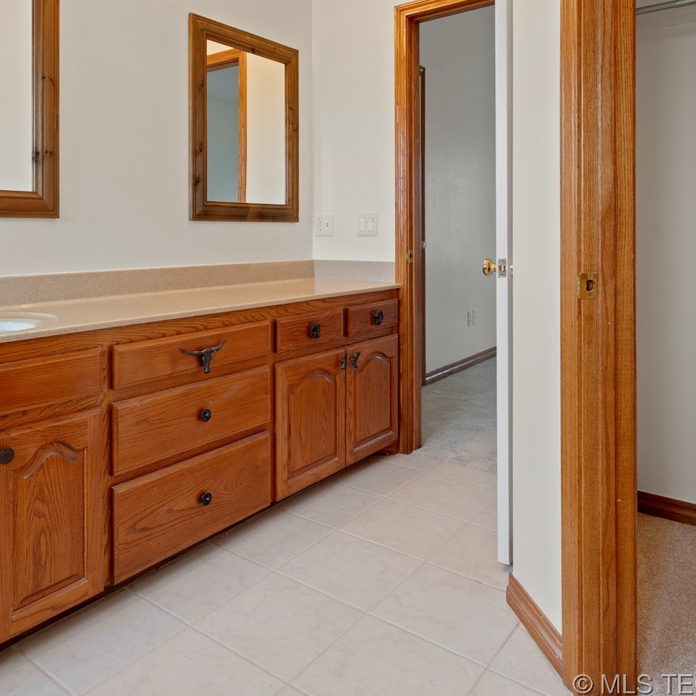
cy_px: 250
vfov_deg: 58.1
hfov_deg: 58.6
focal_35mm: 27
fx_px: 614
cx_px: 276
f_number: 9
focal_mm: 16
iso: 250
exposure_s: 1/3
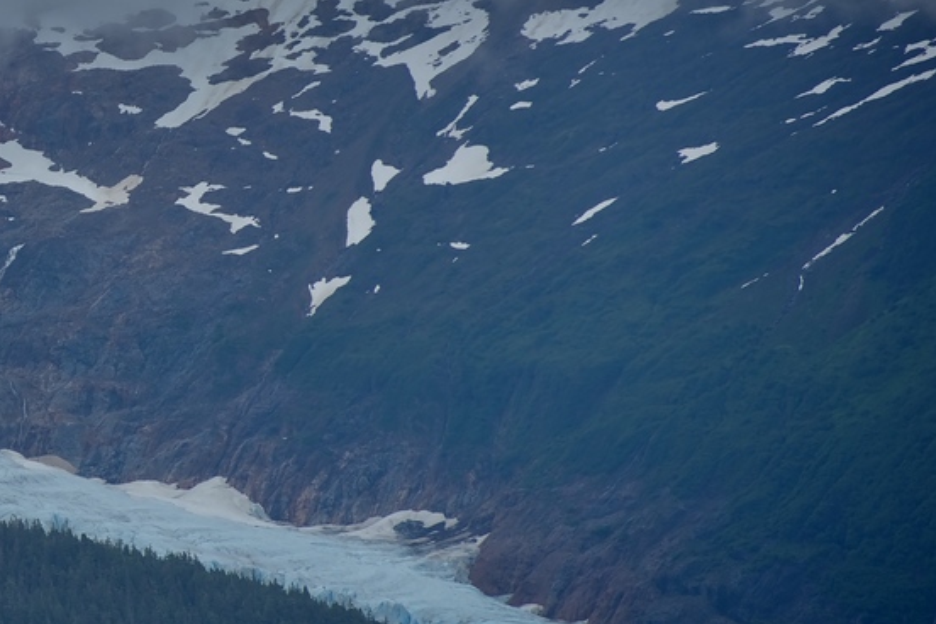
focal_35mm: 510
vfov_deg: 2.7
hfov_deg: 4.0
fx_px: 13259
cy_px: 178
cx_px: -142
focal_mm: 220
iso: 100
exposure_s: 1/500
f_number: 7.1
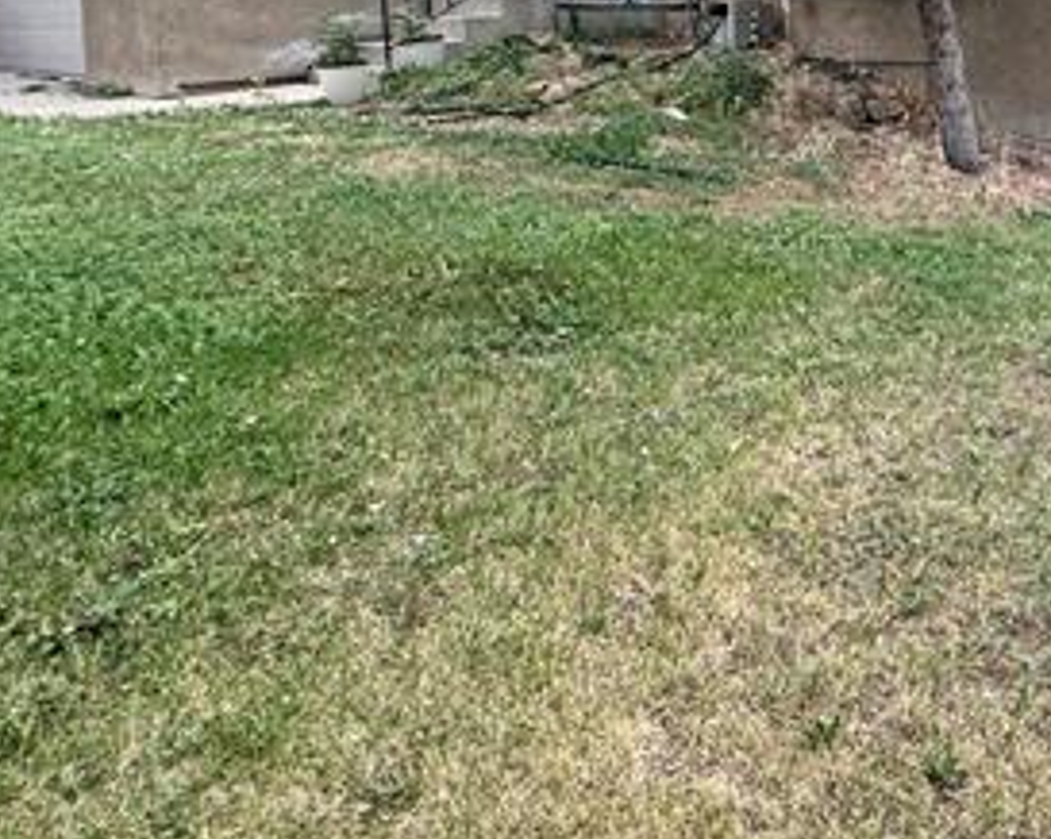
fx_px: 995
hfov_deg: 46.1
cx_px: 1066
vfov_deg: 41.0
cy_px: 37
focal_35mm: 32
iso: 40
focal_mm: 2.22
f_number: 2.2
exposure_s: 1/283
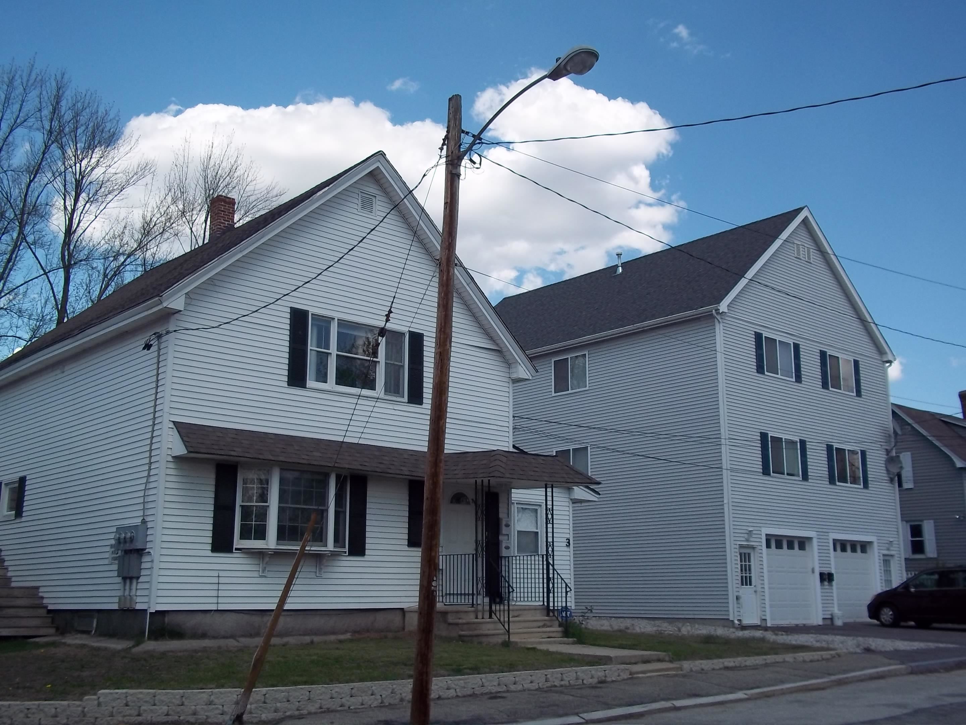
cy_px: 362
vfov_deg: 39.7
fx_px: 1005
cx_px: 483
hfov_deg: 51.4
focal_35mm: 36
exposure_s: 1/250
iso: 80
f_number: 8
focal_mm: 6.5
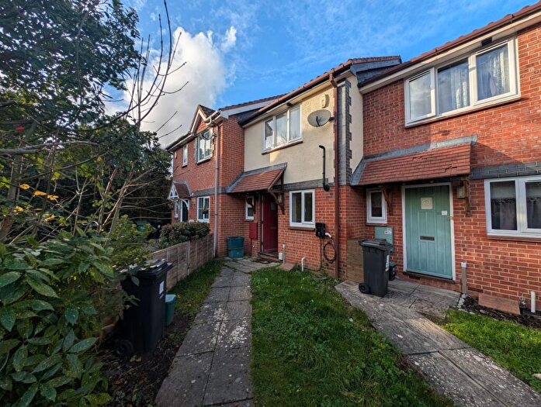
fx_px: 188
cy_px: 204
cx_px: 270
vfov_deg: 94.7
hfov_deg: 110.4
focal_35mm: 12
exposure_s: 1/1190
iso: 39
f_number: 1.95
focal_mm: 2.23
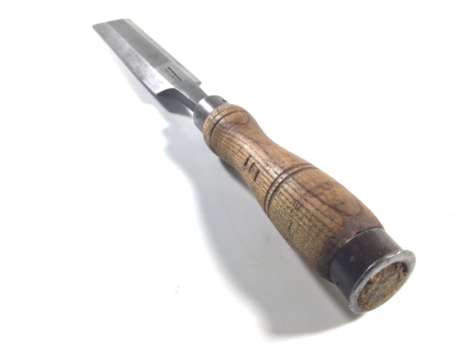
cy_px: 172
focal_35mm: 31
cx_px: 230
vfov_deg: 45.4
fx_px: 412
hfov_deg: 58.4
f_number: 2.4
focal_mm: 3.3
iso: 25
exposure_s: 1/50
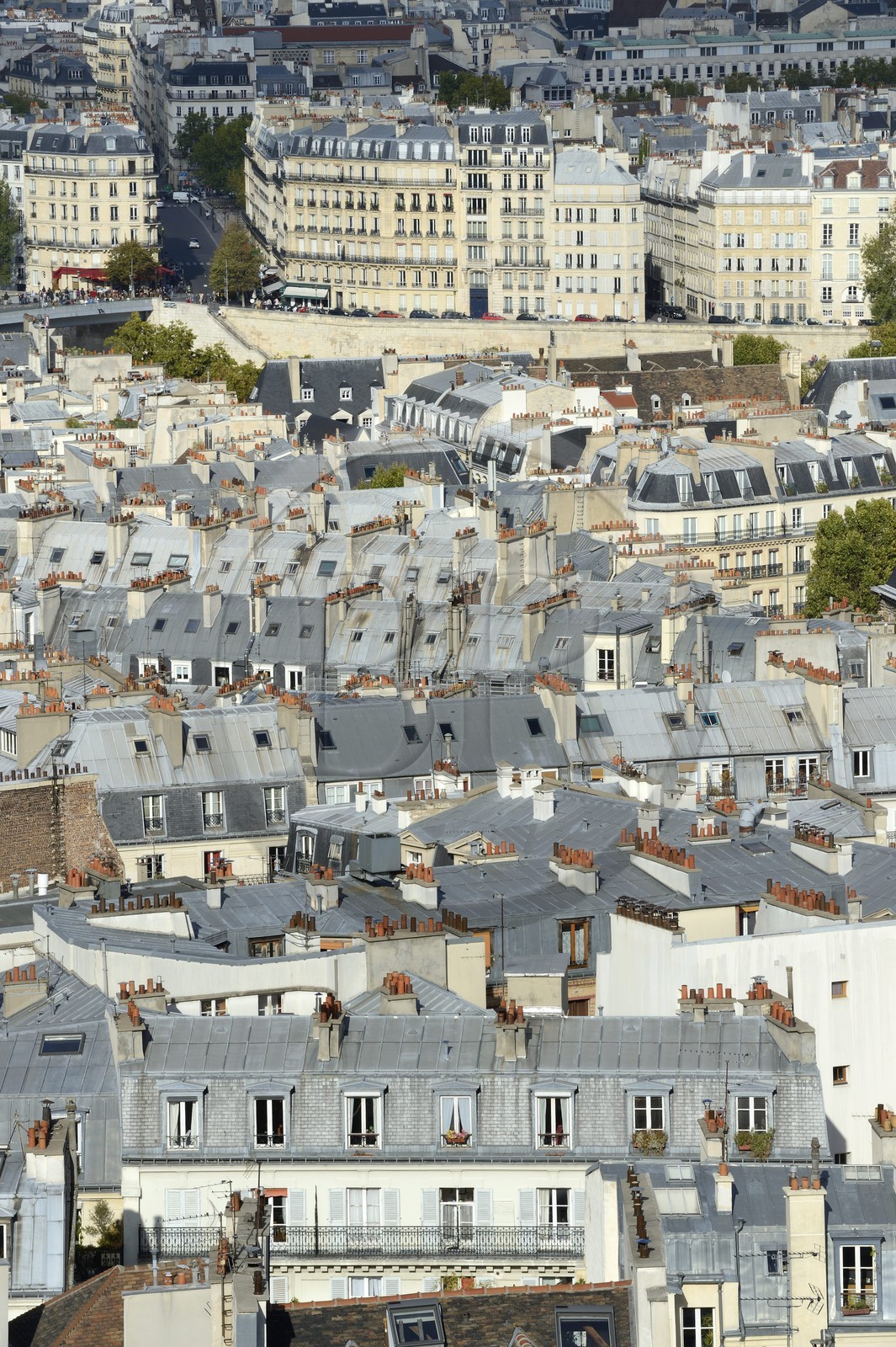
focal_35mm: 175
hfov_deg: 7.8
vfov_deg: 11.8
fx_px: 6540
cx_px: 448
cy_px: 674
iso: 200
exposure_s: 1/250
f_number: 16
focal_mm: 175
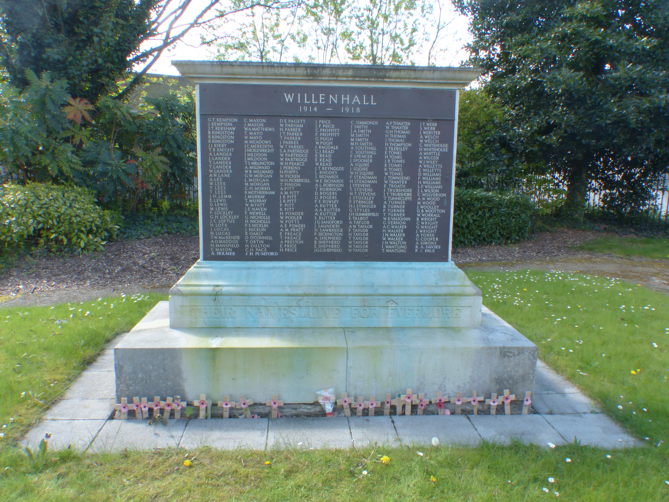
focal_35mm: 27
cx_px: 334
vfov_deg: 51.4
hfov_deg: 65.3
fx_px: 522
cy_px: 251
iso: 100
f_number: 6.3
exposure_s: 1/50
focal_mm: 4.9
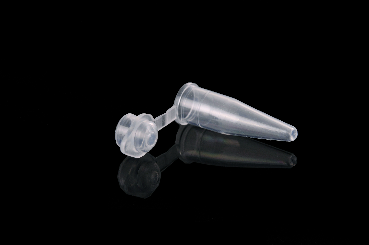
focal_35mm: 90
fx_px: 921
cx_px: 184
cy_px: 122
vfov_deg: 15.2
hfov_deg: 22.6
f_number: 14
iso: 250
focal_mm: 60
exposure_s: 1/100
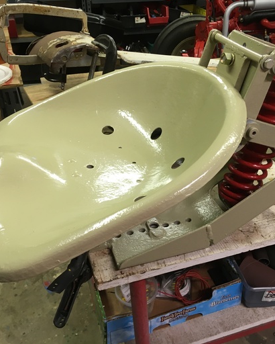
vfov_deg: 47.9
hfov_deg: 39.0
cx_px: 165
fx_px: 386
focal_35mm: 38
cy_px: 171
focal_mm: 4.15
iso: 64
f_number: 2.2
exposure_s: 1/30
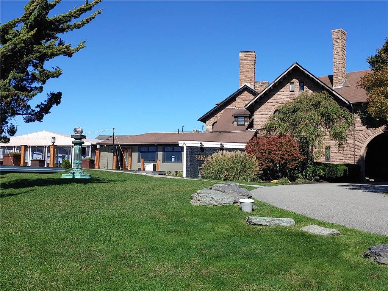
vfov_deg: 38.7
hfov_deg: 50.1
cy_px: 146
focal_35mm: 37
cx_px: 194
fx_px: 415
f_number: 1.5
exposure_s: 1/3125
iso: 50
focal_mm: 4.23
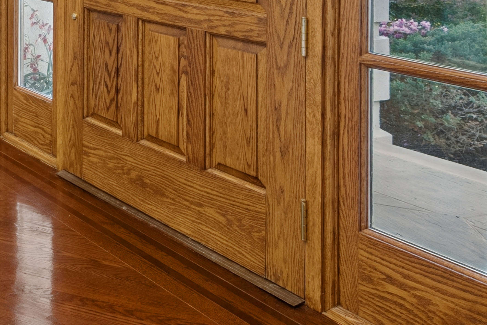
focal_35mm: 54
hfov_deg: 28.5
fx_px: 731
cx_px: -181
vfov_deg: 22.5
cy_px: -93
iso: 400
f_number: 7.1
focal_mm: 16
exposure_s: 1/15
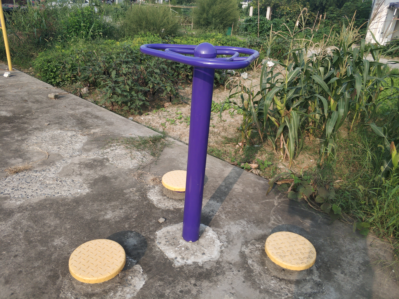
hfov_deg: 65.4
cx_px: 200
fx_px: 311
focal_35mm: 27
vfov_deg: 51.3
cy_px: 150
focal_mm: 3.82
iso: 100
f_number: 1.8
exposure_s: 1/755
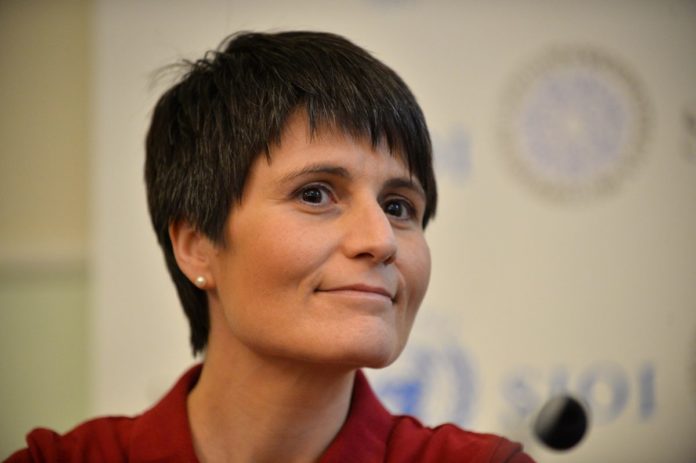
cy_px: 232
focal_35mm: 120
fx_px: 2318
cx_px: 348
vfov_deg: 11.4
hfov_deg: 17.1
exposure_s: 1/160
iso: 1600
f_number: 2.8
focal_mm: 120
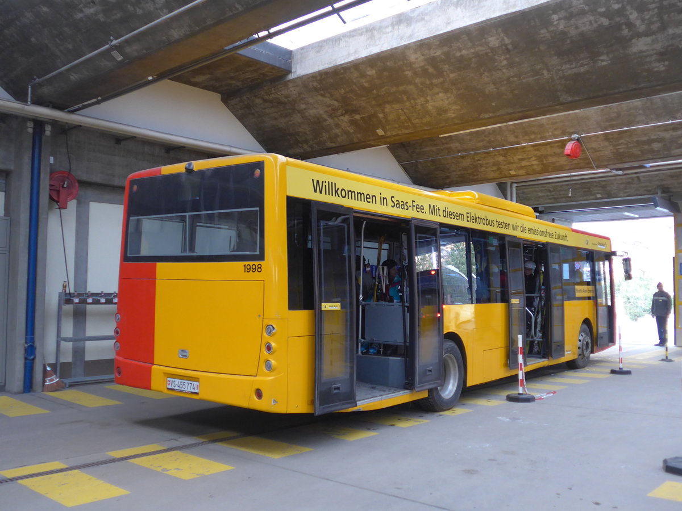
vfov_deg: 41.8
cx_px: 341
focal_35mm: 34
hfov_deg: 54.0
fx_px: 670
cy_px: 256
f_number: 2.3
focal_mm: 7
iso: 400
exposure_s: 1/50
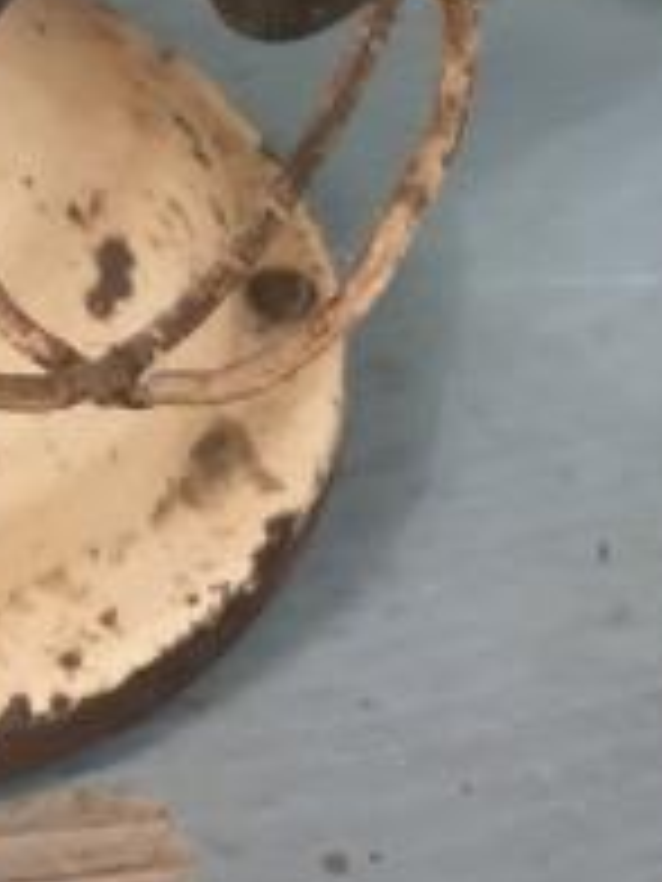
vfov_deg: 12.8
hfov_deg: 10.7
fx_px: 3468
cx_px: -135
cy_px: -855
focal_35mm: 136
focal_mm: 4.3
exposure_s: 1/20
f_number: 1.5
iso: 250
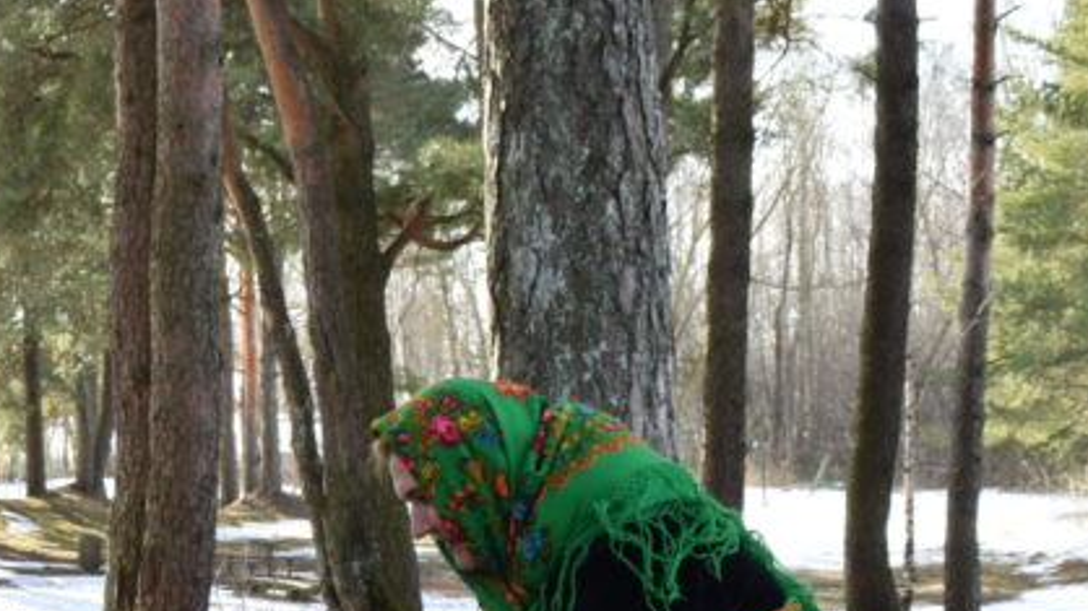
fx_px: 2777
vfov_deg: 12.2
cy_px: 784
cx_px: -78
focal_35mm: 96
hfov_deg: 21.2
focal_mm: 25
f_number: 11
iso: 400
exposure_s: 1/100
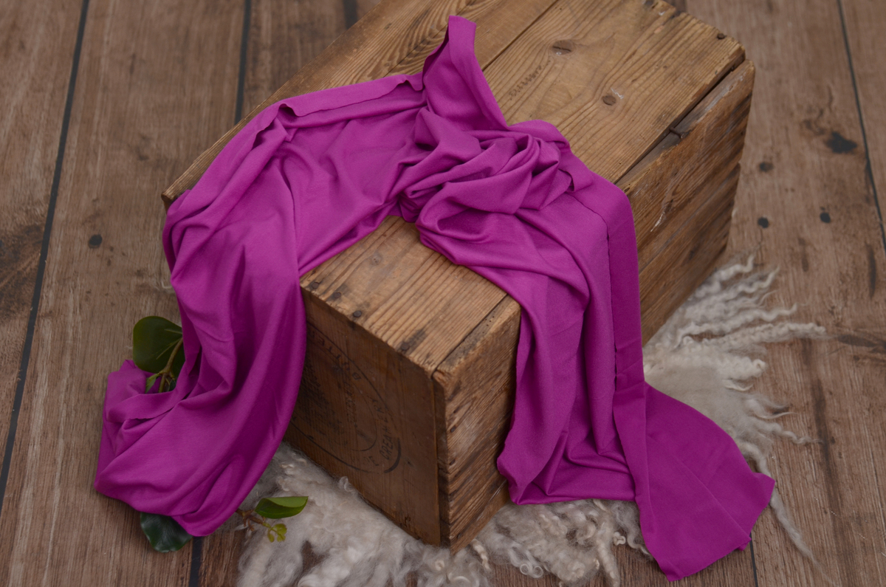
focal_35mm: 72
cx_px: 443
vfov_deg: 18.8
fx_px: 1768
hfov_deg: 28.1
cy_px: 294
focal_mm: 48
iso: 200
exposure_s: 1/100
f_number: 4
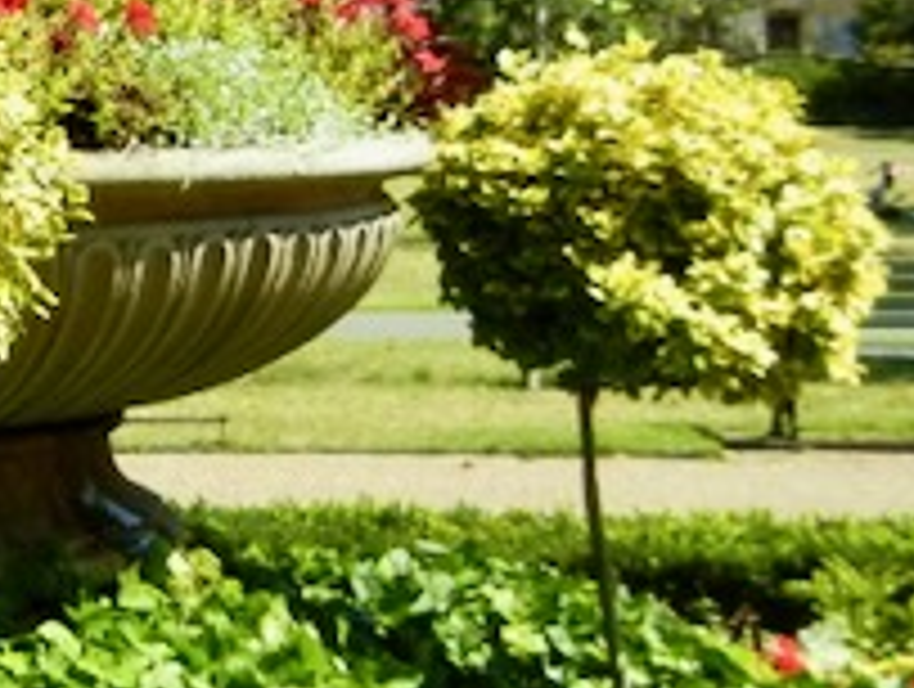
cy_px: 202
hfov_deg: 15.8
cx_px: -266
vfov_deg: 12.6
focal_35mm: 118
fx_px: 3121
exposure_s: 1/891
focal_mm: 5.4
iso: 160
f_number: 3.5
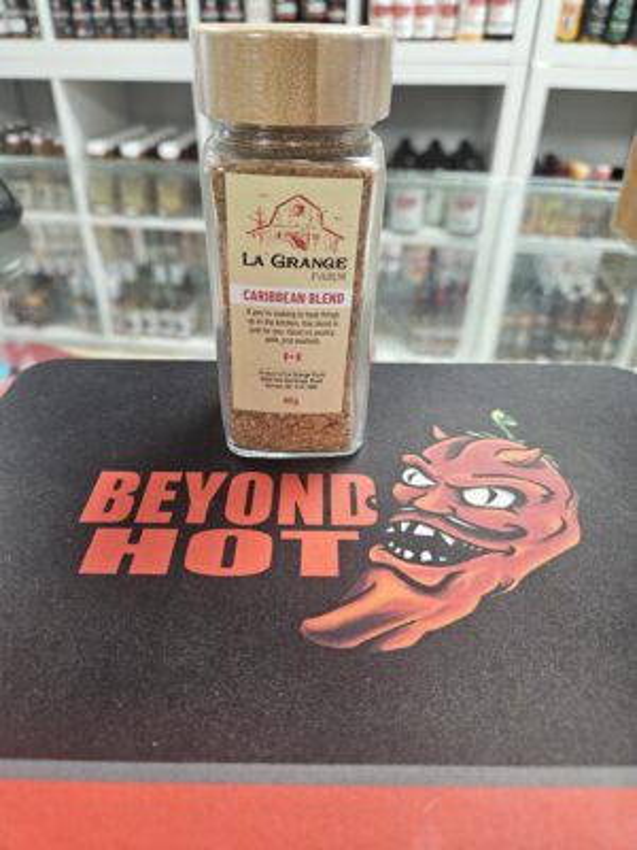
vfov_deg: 73.9
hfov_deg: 58.9
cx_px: 318
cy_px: 425
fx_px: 564
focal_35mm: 23
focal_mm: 5.4
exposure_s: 1/120
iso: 500
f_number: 1.8
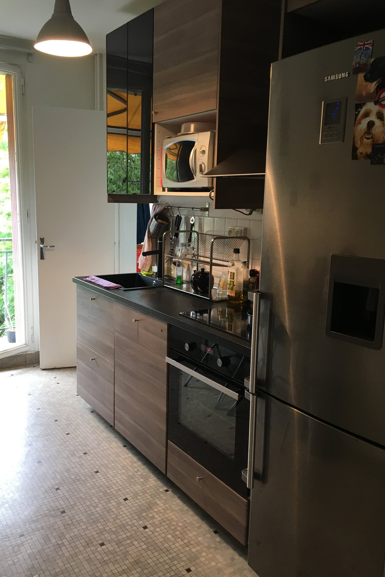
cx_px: 176
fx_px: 497
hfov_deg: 42.3
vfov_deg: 60.3
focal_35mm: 31
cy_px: 287
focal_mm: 4.15
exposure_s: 1/33
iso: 50
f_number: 2.2
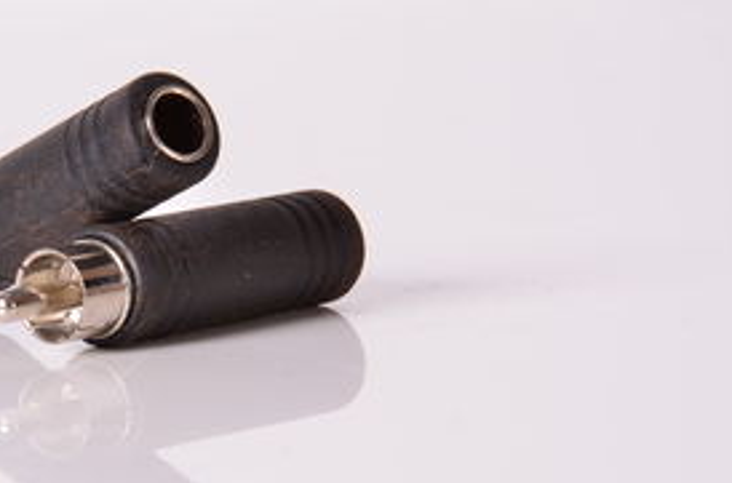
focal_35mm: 288
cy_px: 354
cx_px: 110
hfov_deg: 7.2
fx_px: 5837
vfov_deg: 4.7
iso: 100
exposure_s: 1/200
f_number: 14
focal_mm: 105
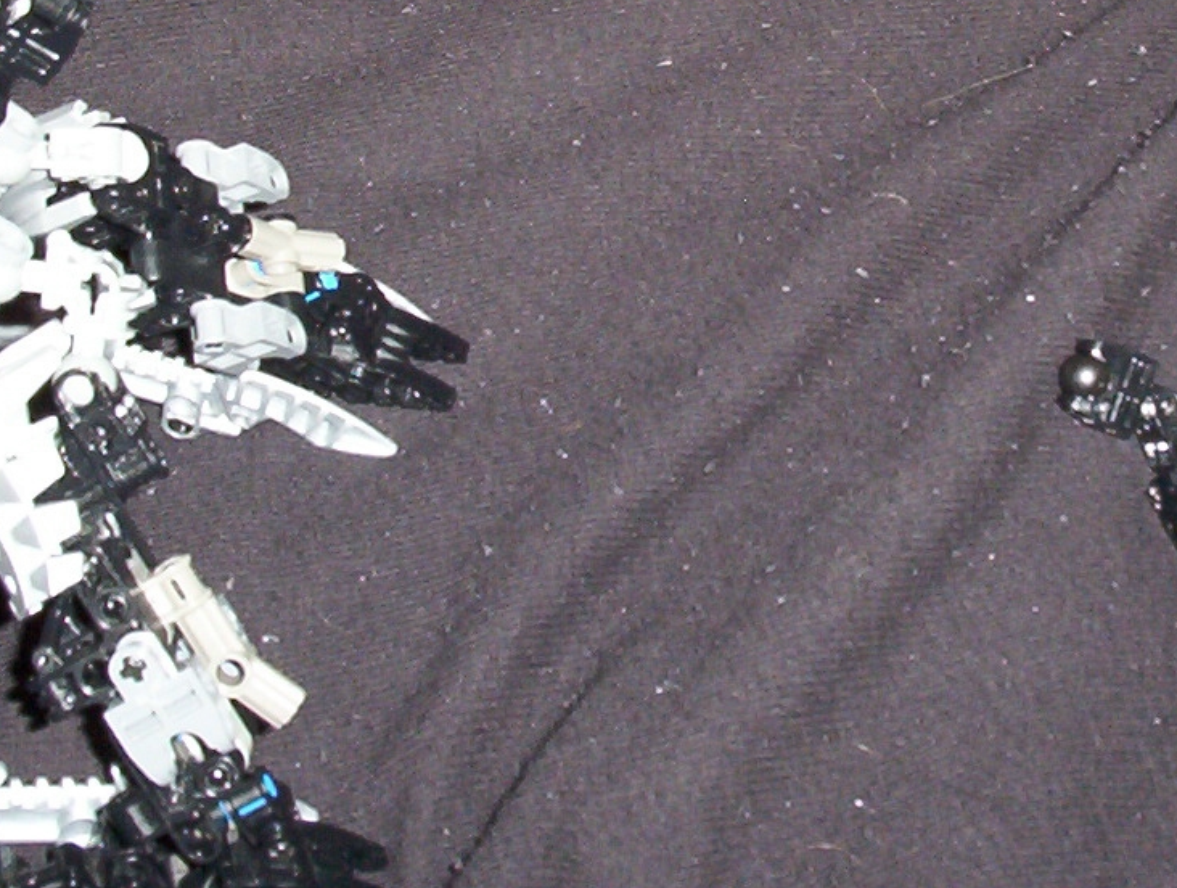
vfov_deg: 16.8
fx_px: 2964
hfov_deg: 22.2
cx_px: 905
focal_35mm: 87
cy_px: 130
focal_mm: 6
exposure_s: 1/30
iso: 140
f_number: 4.5
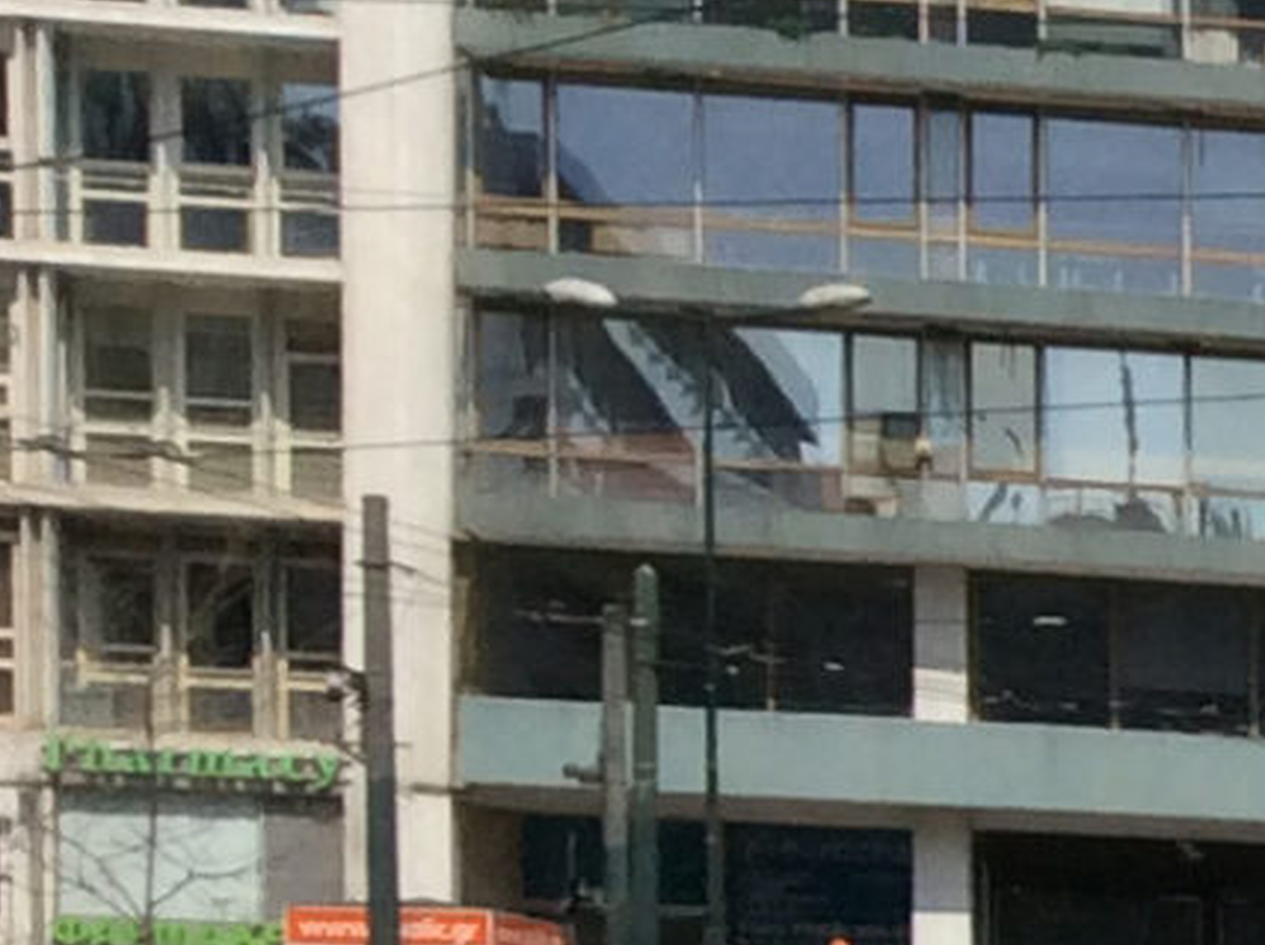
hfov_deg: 8.6
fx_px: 7226
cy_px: 1884
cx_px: 3594
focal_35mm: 198
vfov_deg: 7.2
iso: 32
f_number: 2.4
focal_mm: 3.3
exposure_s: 1/2725
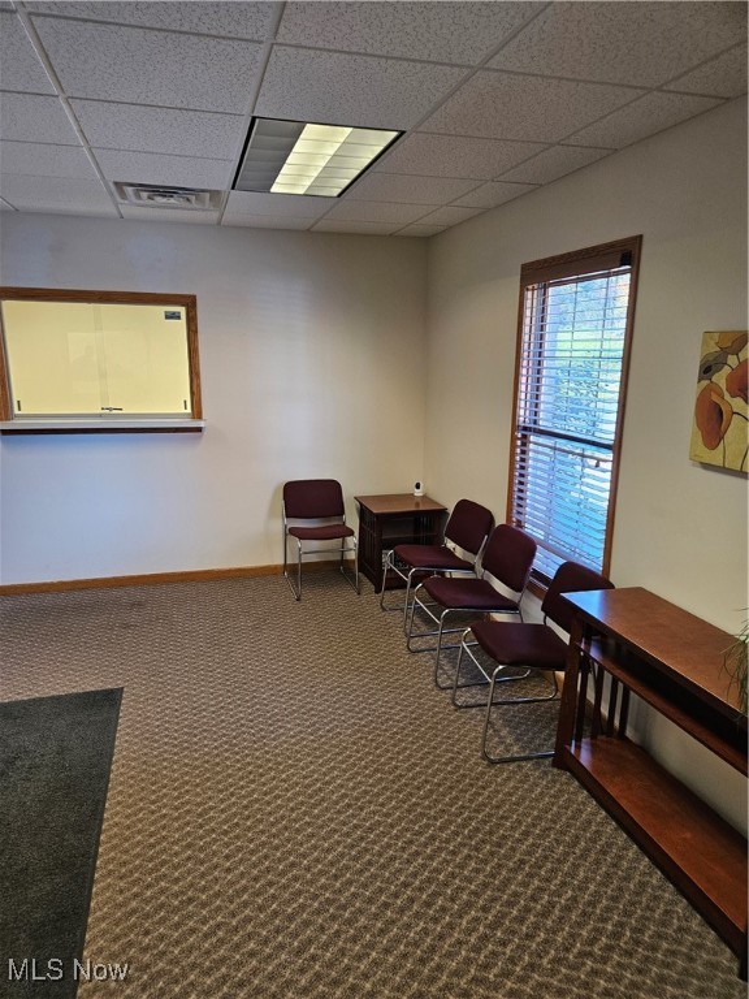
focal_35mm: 23
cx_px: 374
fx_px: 664
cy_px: 500
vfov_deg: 73.9
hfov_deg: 58.9
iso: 250
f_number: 1.8
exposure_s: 1/120
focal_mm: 5.4
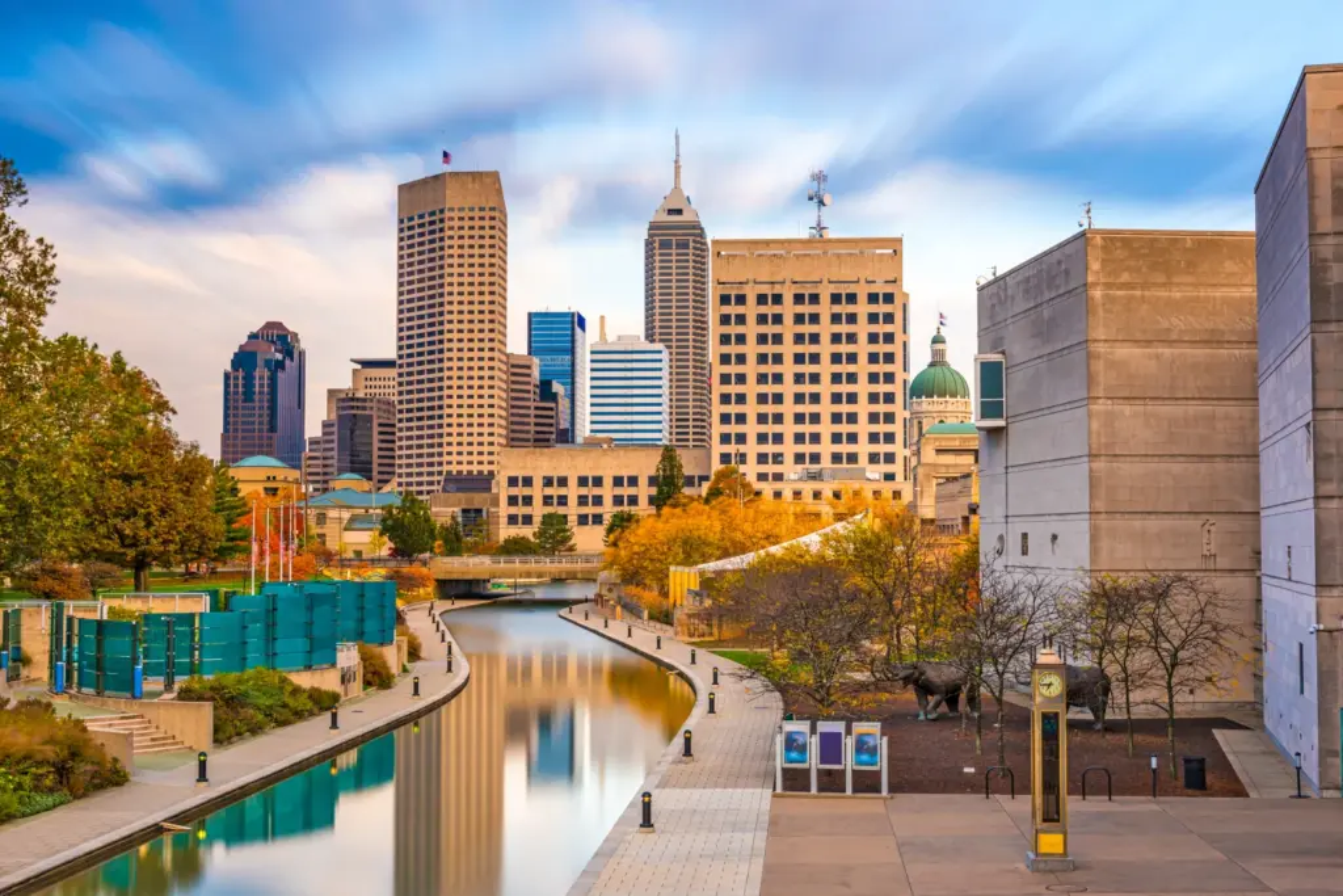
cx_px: 672
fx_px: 1791
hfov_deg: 41.1
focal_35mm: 48
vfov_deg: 28.1
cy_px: 448
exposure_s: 120
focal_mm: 48
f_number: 11
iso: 64
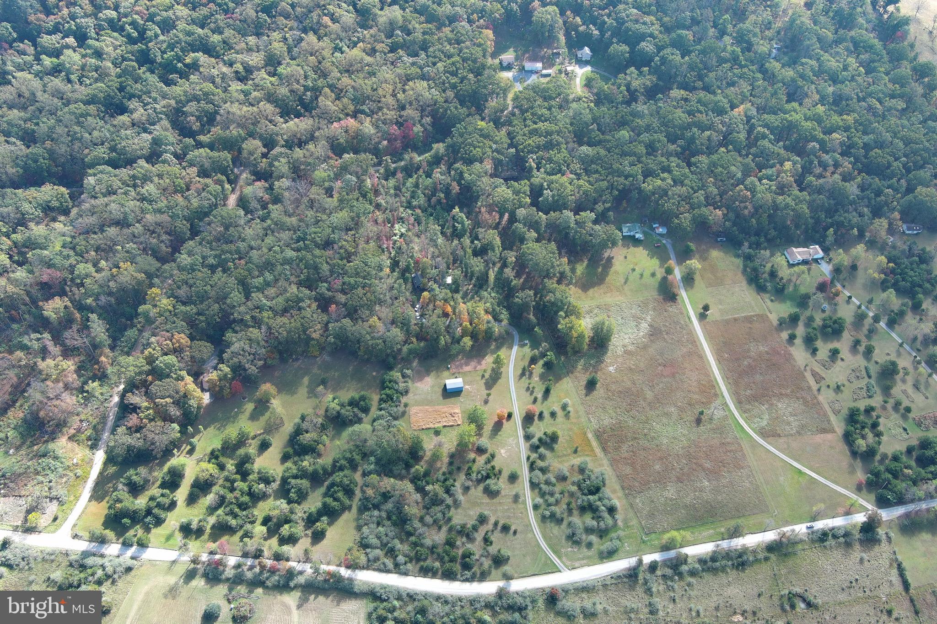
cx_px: 468
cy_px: 312
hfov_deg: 63.7
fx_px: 755
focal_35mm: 29
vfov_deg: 45.0
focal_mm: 10.57
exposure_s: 1/227
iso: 100
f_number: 2.8
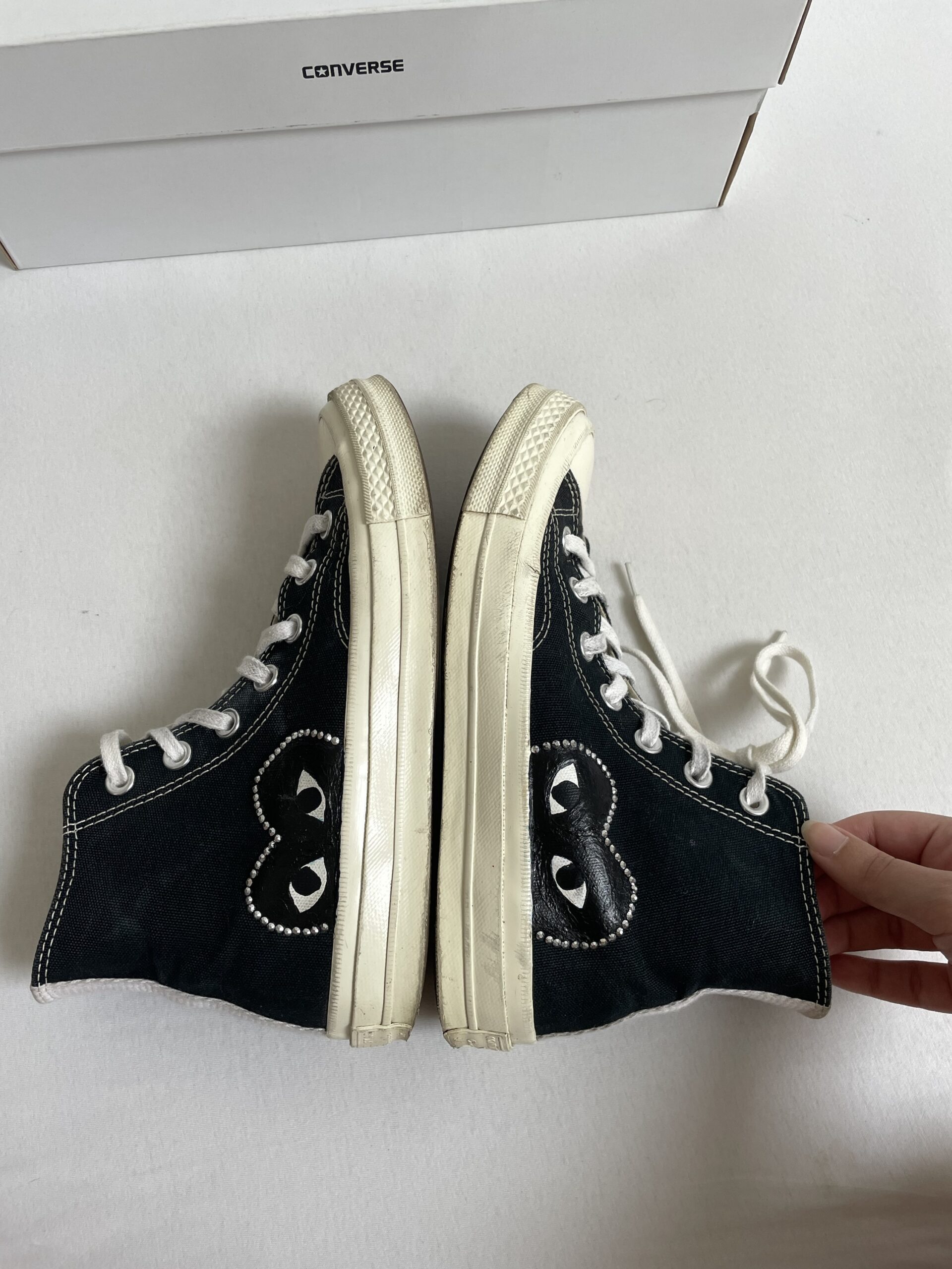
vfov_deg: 67.3
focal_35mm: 26
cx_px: 476
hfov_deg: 53.1
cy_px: 634
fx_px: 953
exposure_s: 1/121
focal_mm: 4.2
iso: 80
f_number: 1.6
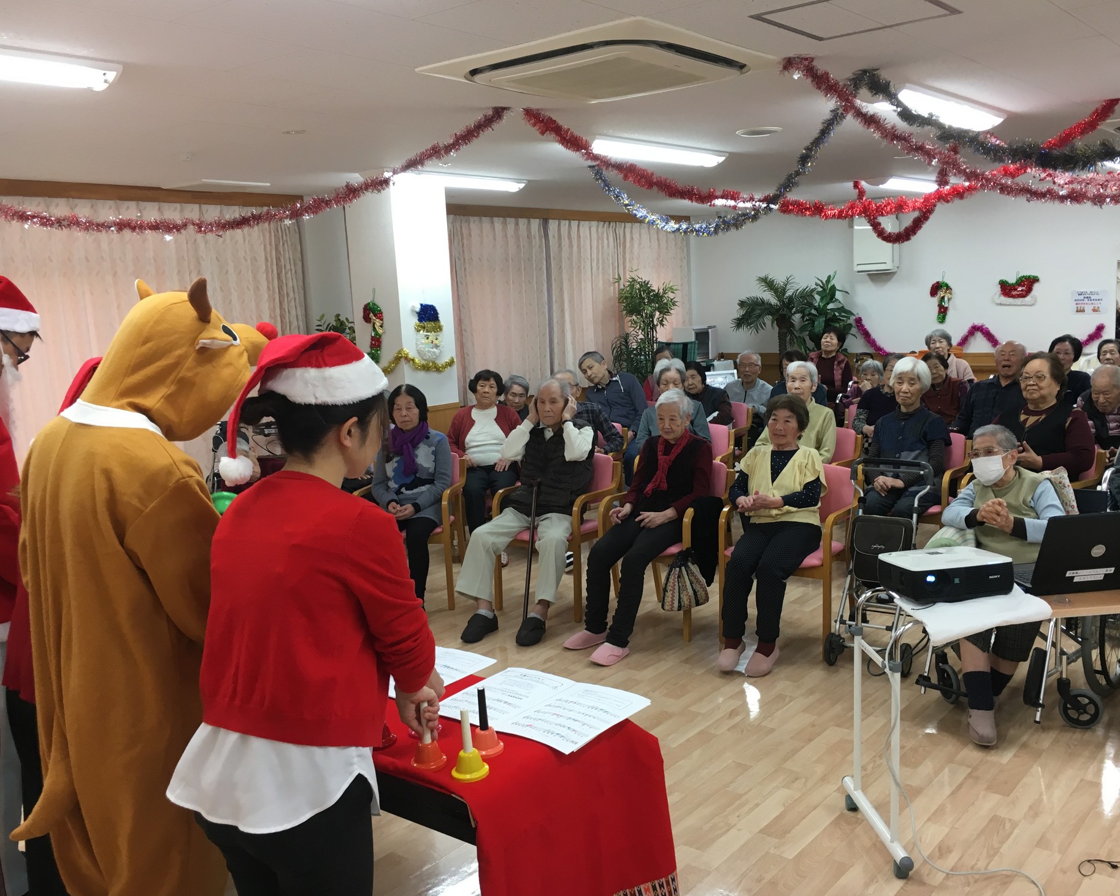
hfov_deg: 57.1
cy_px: 454
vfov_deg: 47.1
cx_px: 605
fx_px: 1028
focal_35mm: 31
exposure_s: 1/30
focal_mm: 4.15
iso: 25
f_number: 2.2
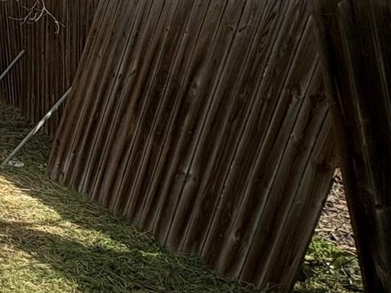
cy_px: 36
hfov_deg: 19.9
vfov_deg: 25.4
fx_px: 633
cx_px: -373
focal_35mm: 56
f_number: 2.2
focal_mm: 2.22
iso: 50
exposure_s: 1/3106
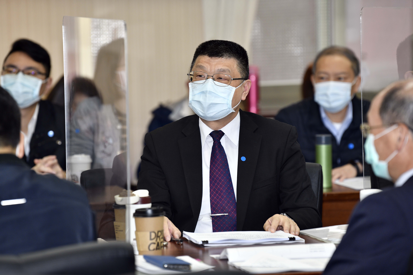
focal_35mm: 200
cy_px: 138
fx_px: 2294
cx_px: 206
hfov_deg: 10.3
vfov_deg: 6.9
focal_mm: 200
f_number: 4
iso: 800
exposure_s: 1/180
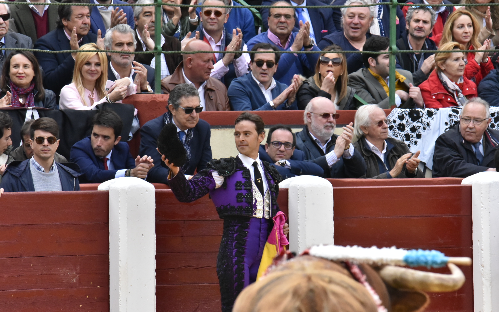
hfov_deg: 3.7
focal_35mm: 562
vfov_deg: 2.3
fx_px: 7643
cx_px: 250
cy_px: 164
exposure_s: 1/800
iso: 6400
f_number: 16
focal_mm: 550
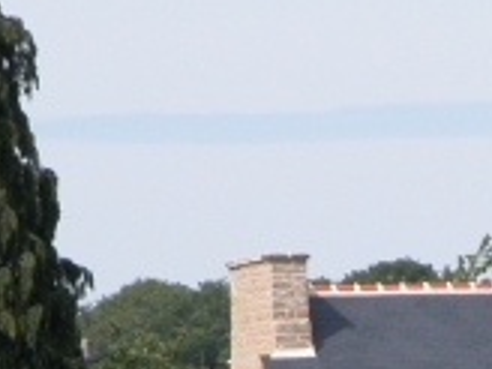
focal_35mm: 1103
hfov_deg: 1.8
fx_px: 15677
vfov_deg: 1.3
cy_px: 615
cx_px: 531
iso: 100
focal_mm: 67.7
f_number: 7.4
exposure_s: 1/207
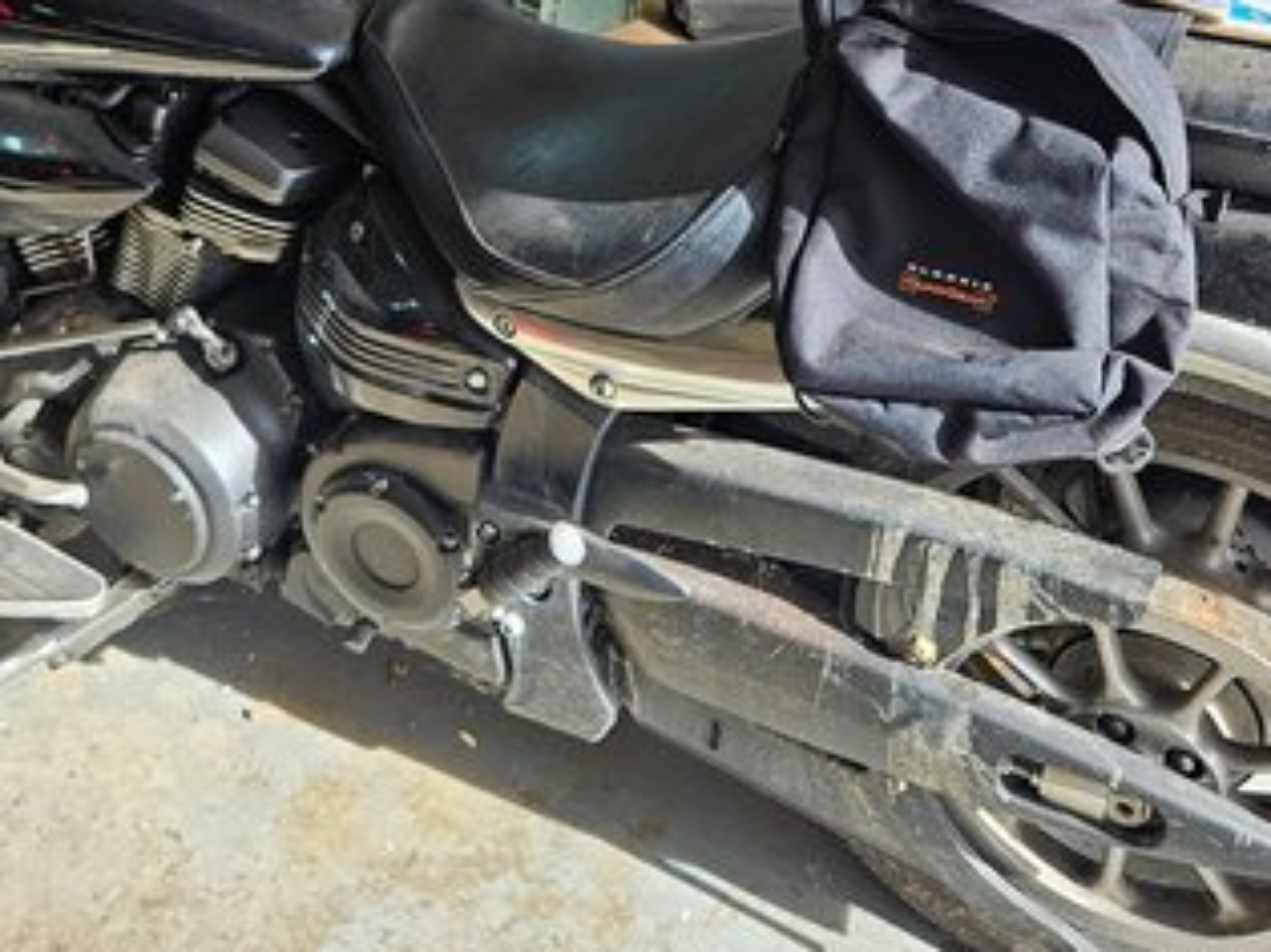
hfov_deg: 41.0
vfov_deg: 30.5
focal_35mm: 46
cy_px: 159
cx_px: 494
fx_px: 1688
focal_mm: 5.4
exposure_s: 1/218
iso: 25
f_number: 1.8
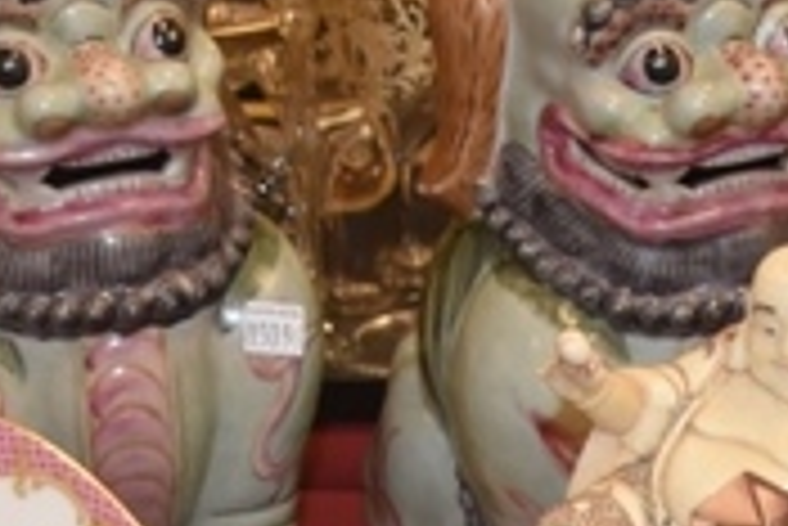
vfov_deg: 9.5
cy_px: 1115
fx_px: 2935
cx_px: 892
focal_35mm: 134
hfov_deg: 14.9
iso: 800
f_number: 3.5
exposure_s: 1/60
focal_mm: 18
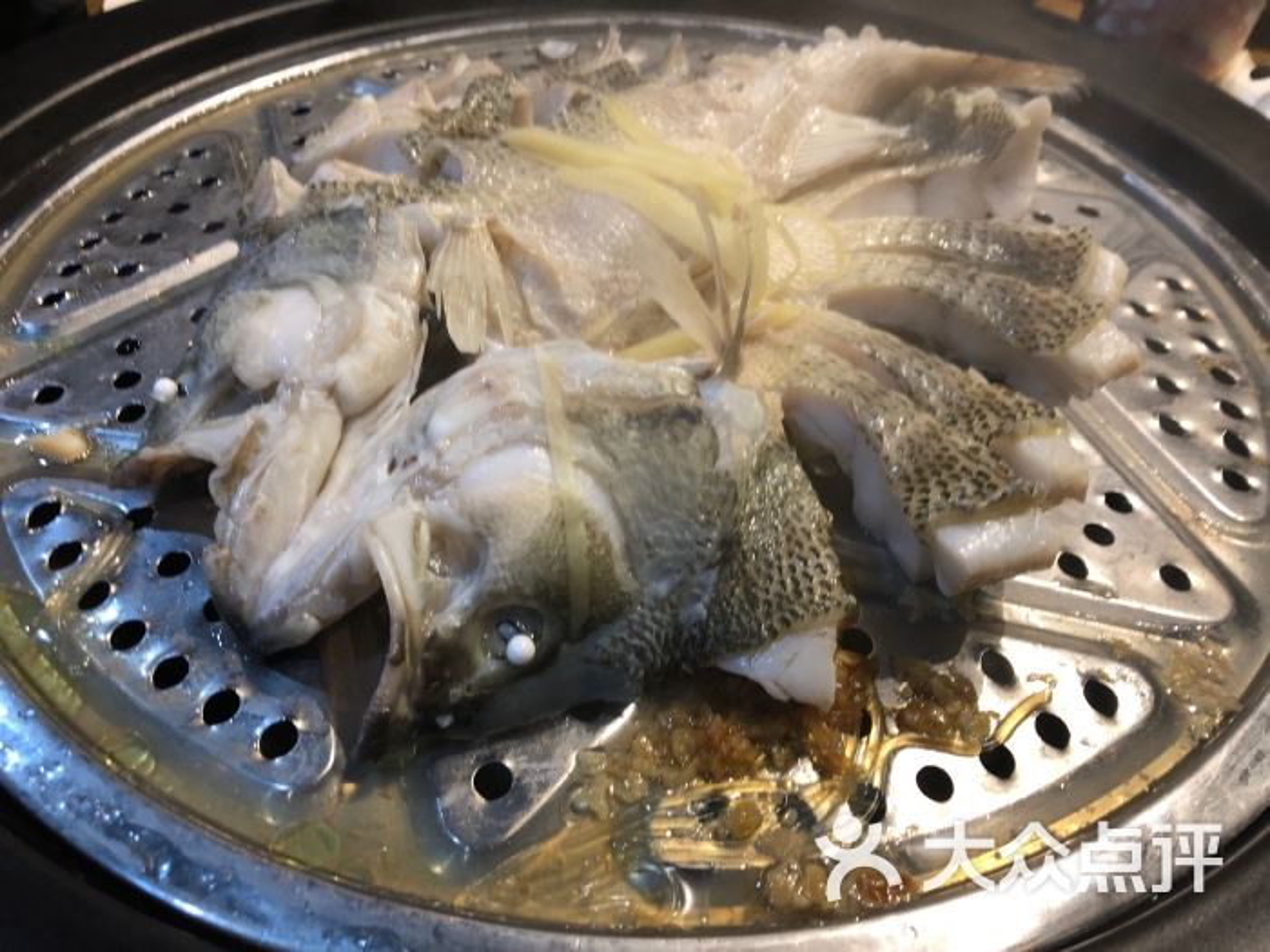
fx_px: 1027
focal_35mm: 28
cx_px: 635
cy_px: 476
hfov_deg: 63.4
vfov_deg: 49.7
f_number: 1.8
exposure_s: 1/17
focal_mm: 3.99
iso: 64
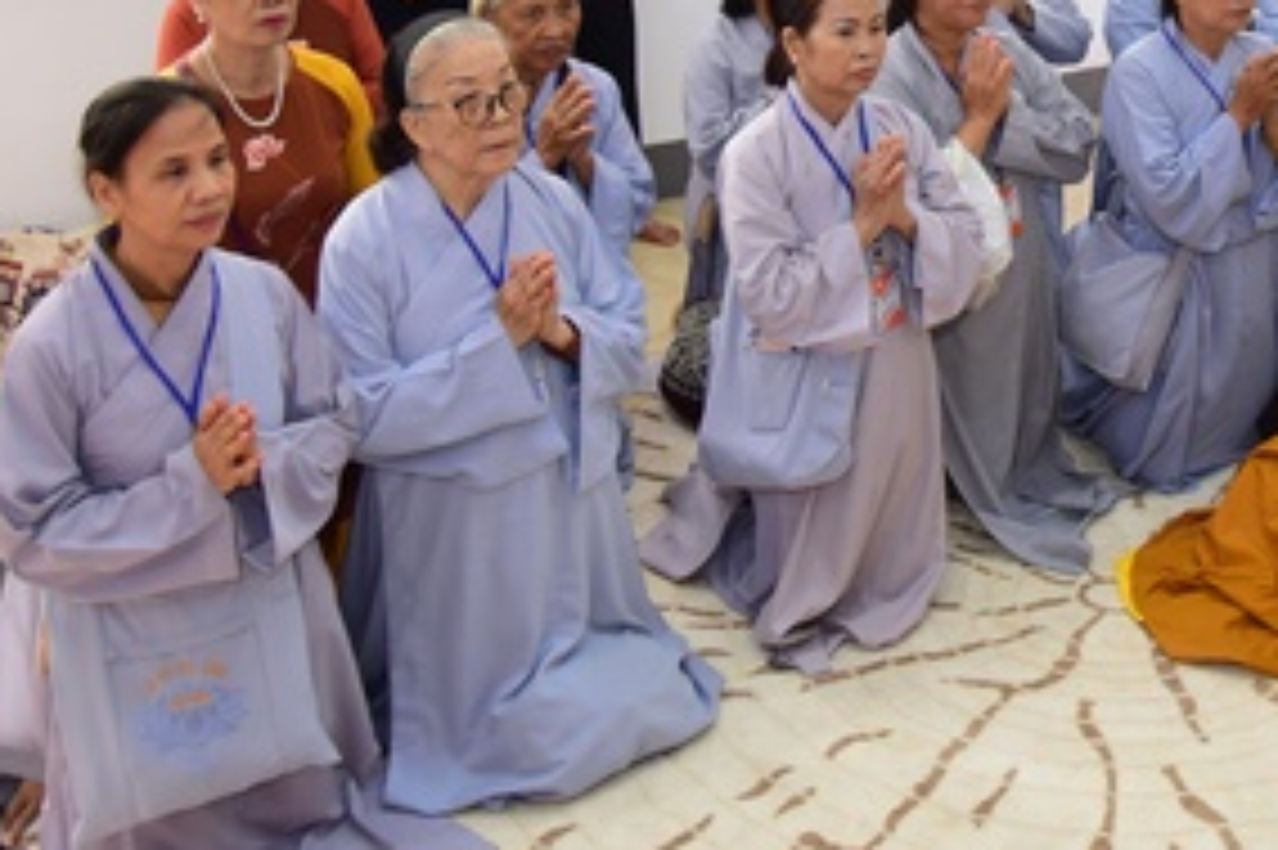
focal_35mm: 55
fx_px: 1951
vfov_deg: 23.4
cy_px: -40
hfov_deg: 33.8
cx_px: 1206
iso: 1000
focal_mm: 24
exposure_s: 1/50
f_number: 4
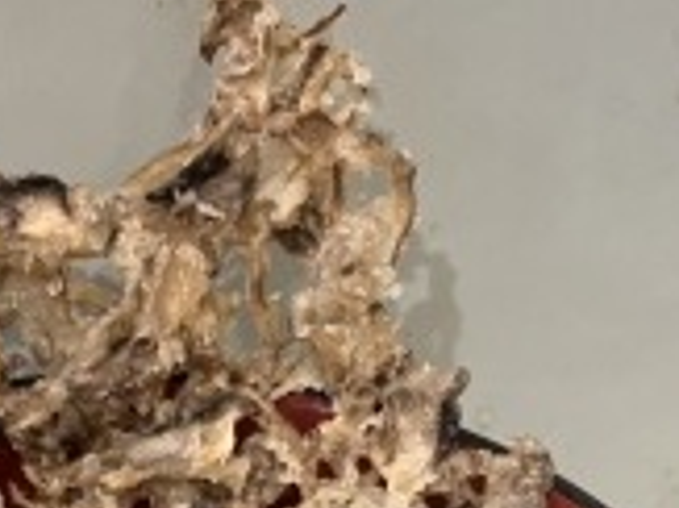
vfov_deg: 16.2
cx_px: 119
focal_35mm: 80
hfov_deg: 24.0
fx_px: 1568
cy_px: 837
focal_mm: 5.1
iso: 250
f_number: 1.6
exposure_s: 1/50
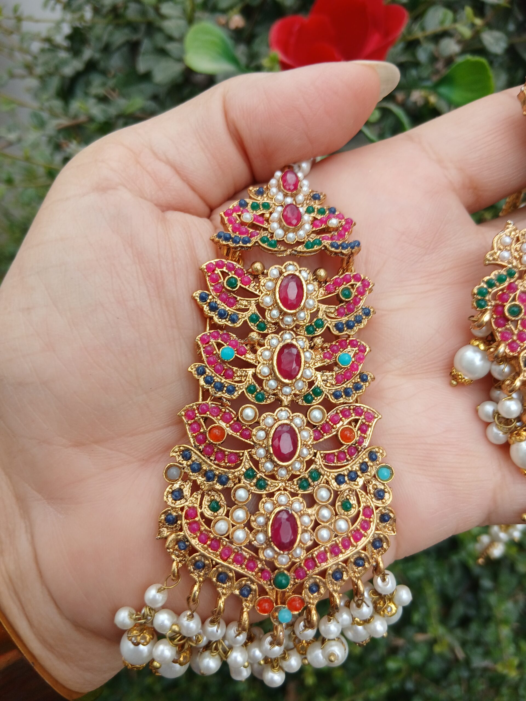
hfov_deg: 53.1
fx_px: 527
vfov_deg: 67.3
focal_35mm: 26
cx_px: 263
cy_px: 350
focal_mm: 3.98
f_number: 1.8
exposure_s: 1/100
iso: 32
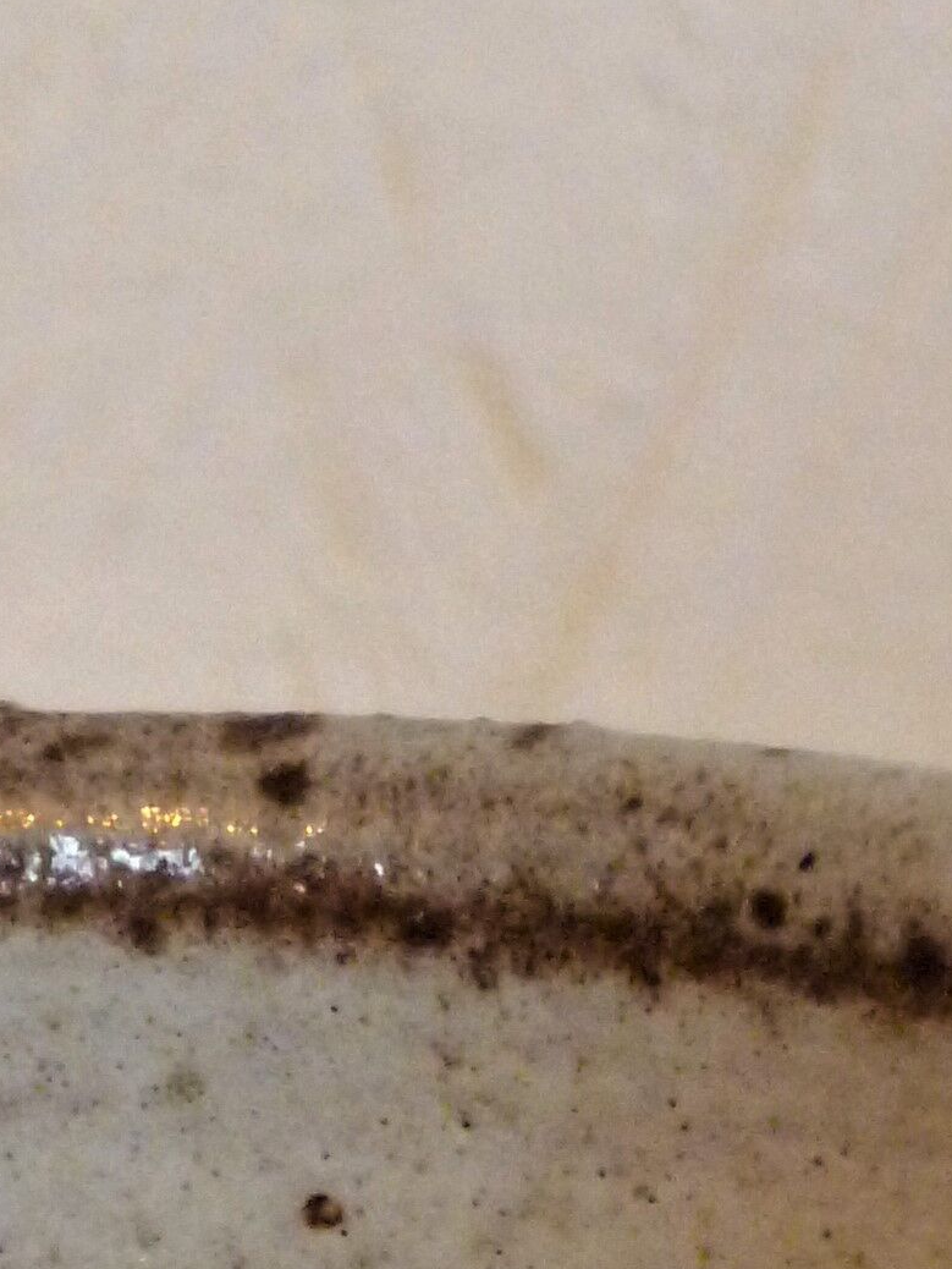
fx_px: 13012
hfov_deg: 4.2
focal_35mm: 355
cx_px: -48
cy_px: 1866
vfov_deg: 5.5
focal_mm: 14.2
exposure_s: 1/8
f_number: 4.9
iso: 400
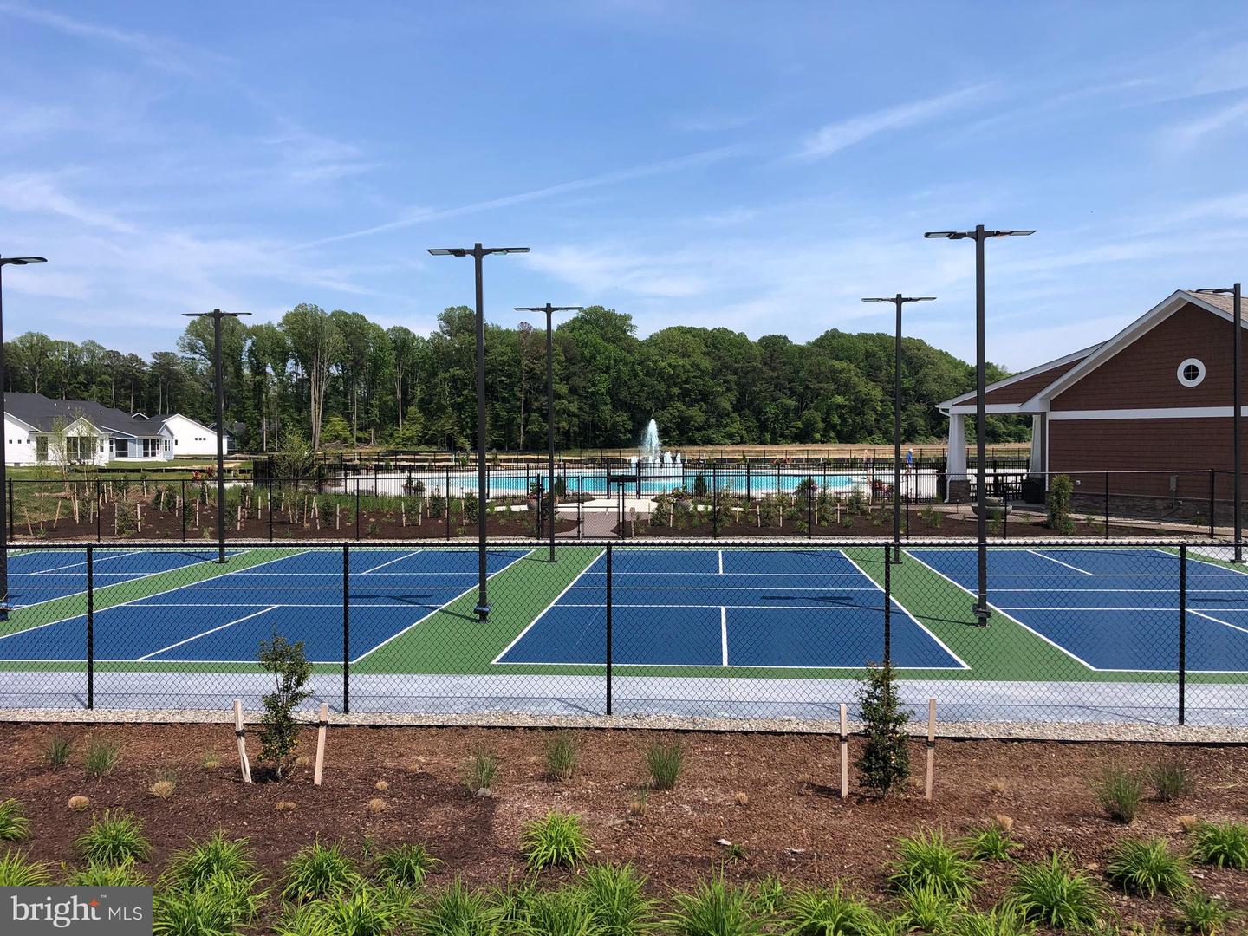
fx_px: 1009
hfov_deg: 63.4
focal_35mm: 28
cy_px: 468
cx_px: 624
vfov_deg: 49.7
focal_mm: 3.99
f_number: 1.8
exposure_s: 1/2288
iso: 20
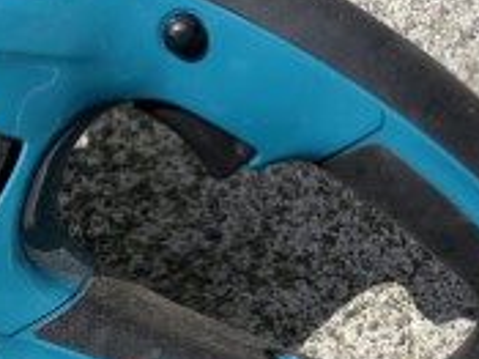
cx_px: 77
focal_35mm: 80
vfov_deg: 18.4
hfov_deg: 24.0
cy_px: 169
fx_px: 1106
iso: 32
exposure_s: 1/1279
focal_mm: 3.99
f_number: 1.8
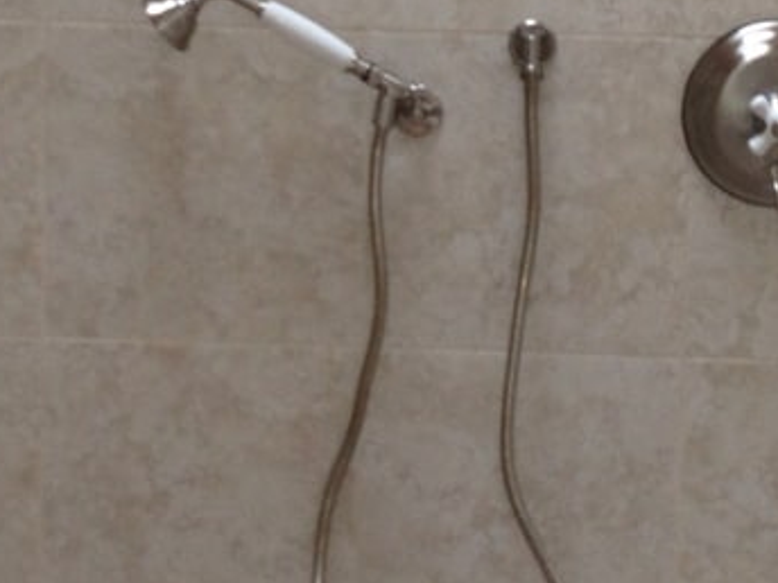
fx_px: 2877
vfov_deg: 11.4
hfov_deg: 15.4
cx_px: 390
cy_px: -88
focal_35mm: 128
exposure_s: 1/20
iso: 50
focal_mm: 4.13
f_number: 2.4
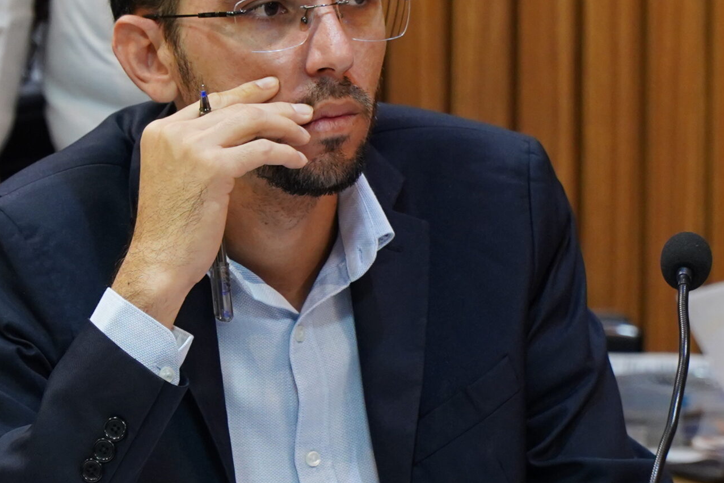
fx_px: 6335
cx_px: 315
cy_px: 242
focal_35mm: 315
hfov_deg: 6.5
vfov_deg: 4.4
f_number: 4
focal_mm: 105
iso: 1600
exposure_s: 1/125
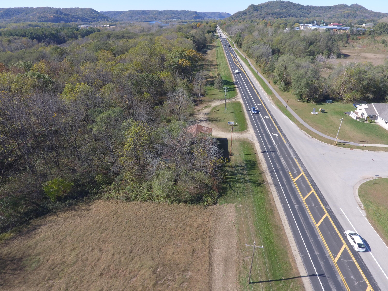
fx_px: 224
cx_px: 194
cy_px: 146
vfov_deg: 66.0
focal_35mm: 20
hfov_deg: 81.7
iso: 100
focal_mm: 3.61
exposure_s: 1/538
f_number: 2.8
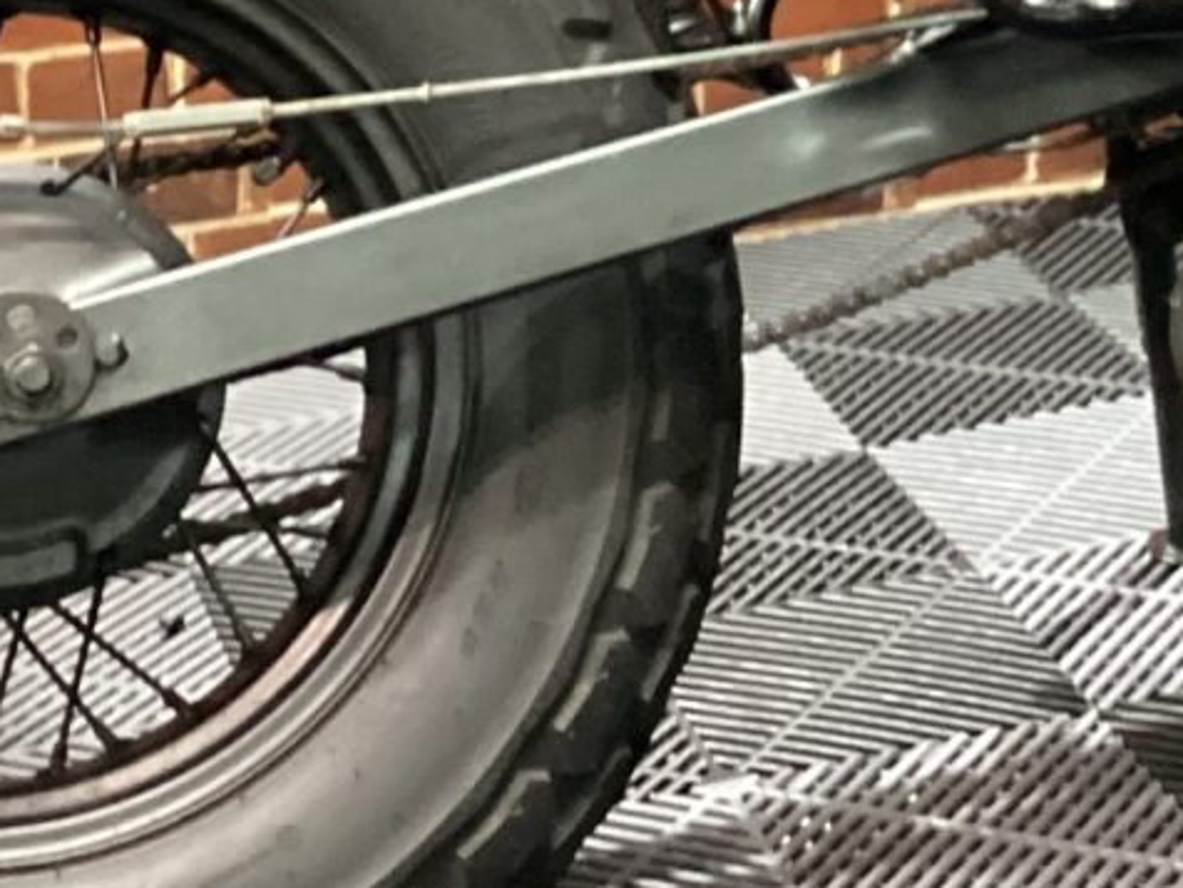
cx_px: 1250
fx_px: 4272
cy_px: -391
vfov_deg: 11.4
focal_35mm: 125
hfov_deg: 15.4
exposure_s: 1/30
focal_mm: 3.3
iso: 500
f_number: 2.4
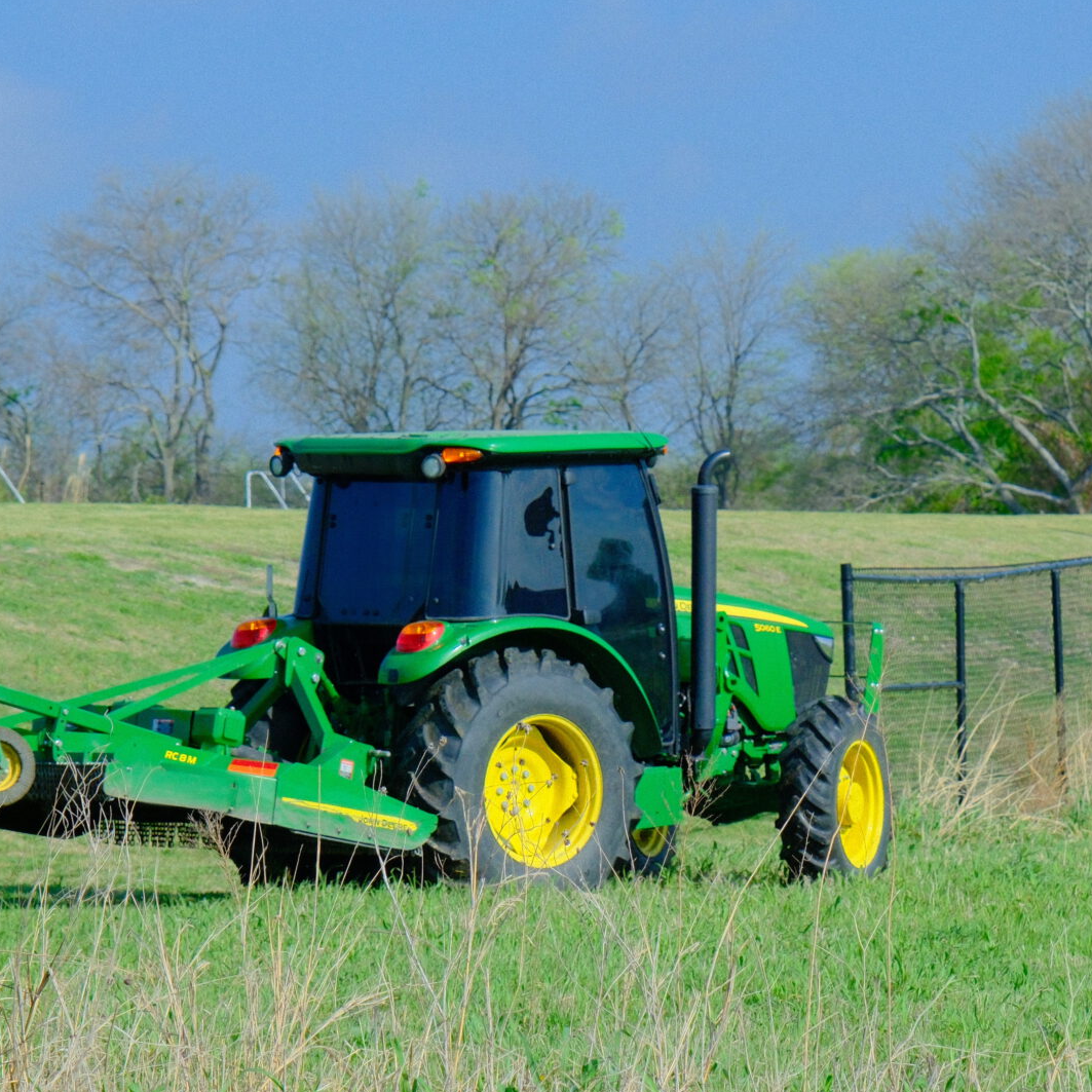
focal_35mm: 215
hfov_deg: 8.1
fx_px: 7673
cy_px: 627
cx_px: 817
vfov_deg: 8.1
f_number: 5
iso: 640
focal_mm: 69.8
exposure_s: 1/2000
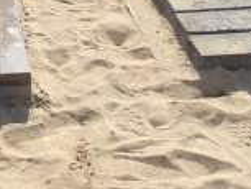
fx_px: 820
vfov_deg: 12.1
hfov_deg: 15.9
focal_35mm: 113
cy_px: -153
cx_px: -133
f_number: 10.4
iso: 100
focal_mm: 4.9
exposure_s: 1/98
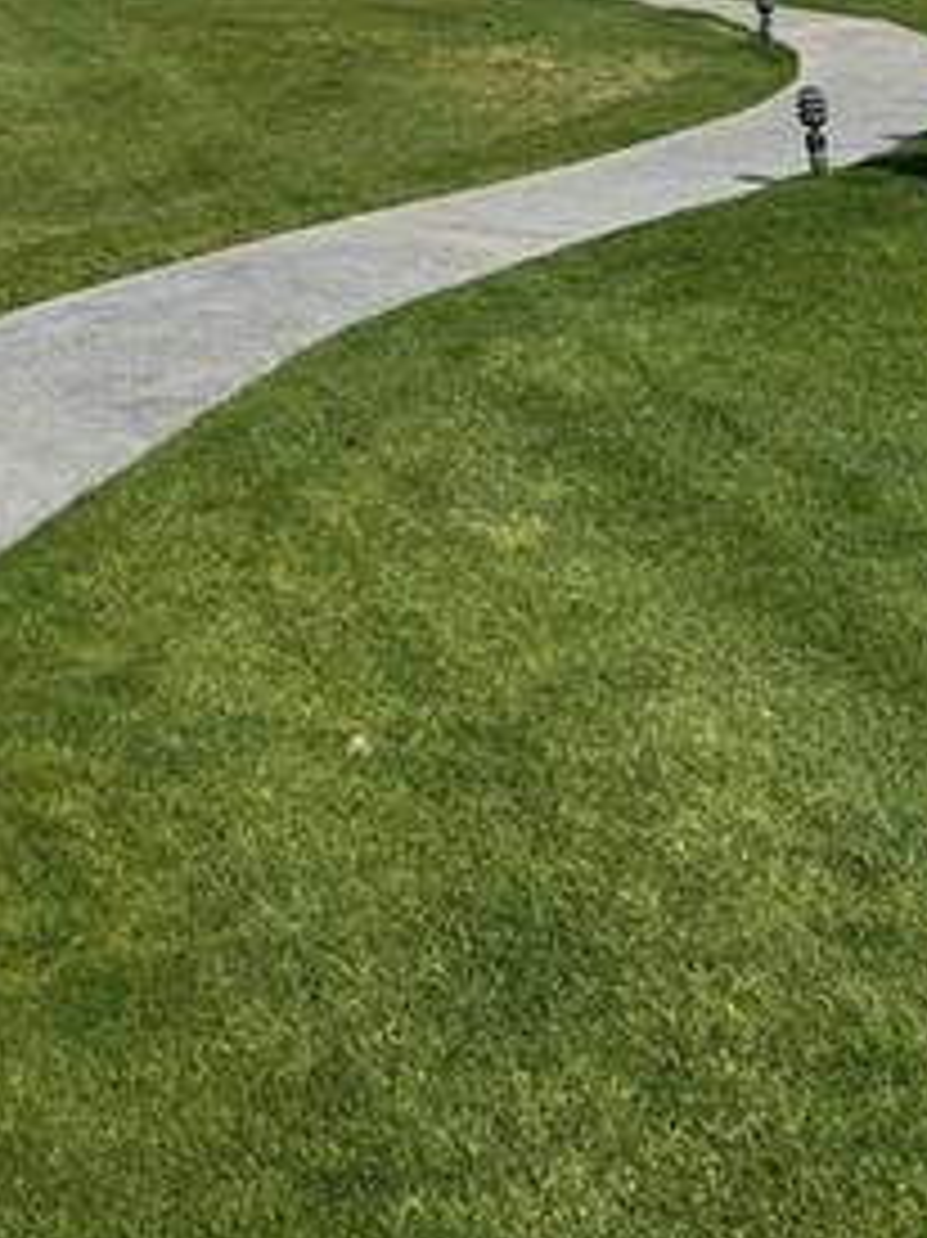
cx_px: 126
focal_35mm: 67
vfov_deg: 26.1
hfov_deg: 21.5
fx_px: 2394
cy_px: -221
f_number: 1.78
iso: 80
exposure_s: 1/5348
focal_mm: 6.86
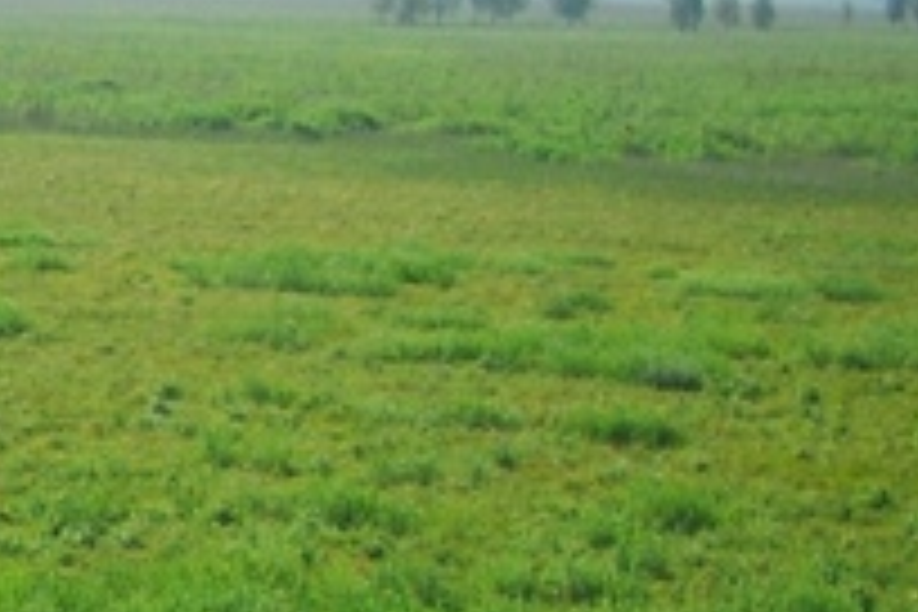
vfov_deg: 7.0
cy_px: 578
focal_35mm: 196
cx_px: -950
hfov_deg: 9.7
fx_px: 4998
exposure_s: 1/1600
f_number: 2.8
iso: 125
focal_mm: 26
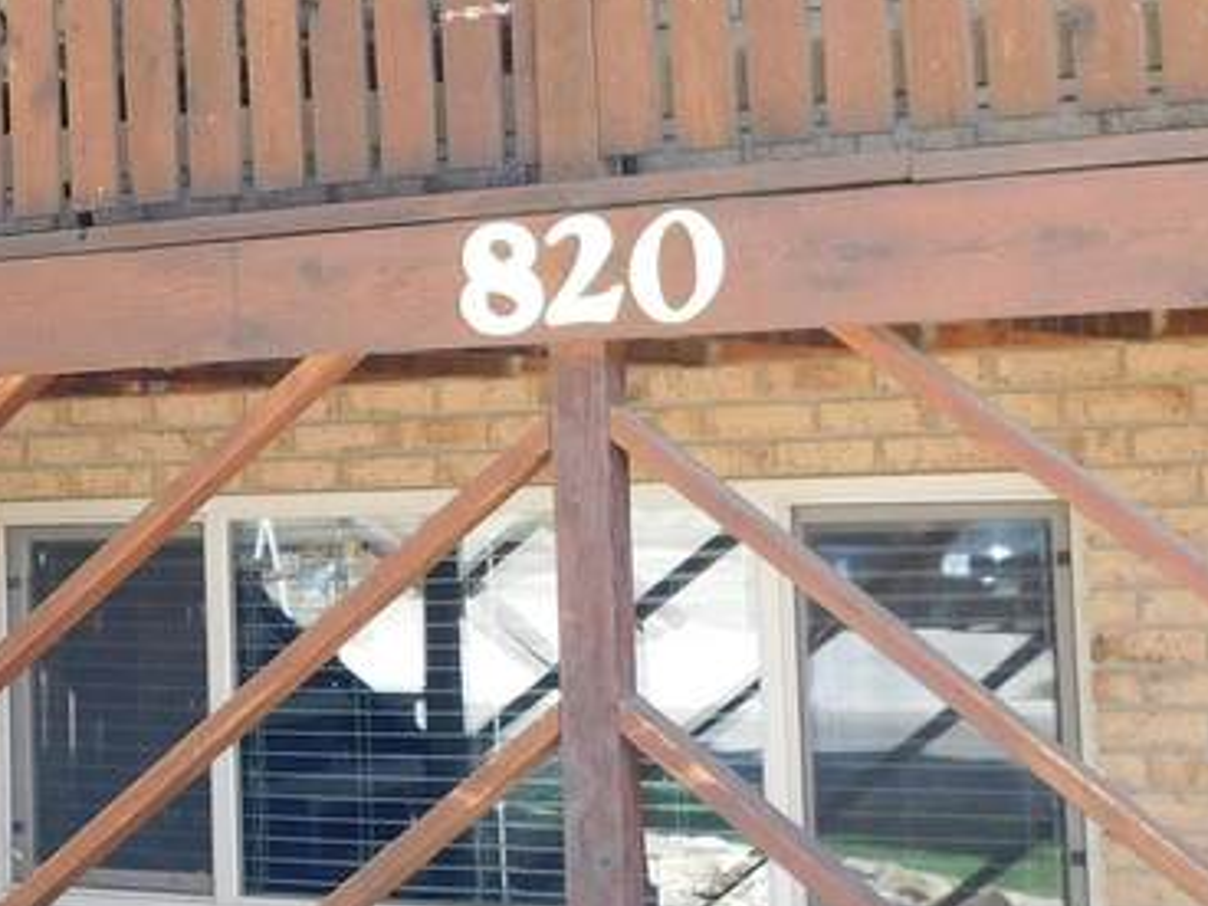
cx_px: -20
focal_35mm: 80
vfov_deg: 18.3
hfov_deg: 23.3
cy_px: 240
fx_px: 2792
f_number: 3
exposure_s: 1/80
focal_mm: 4
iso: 125
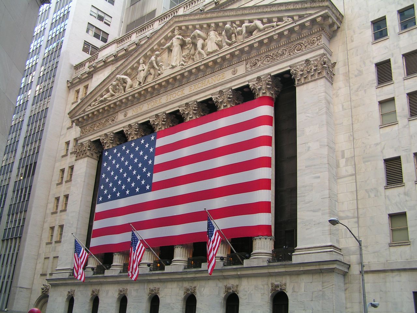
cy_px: 156
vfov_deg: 37.7
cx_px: 208
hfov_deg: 49.0
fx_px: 458
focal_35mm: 38
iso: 50
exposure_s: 1/40
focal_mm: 6.3
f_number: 3.5
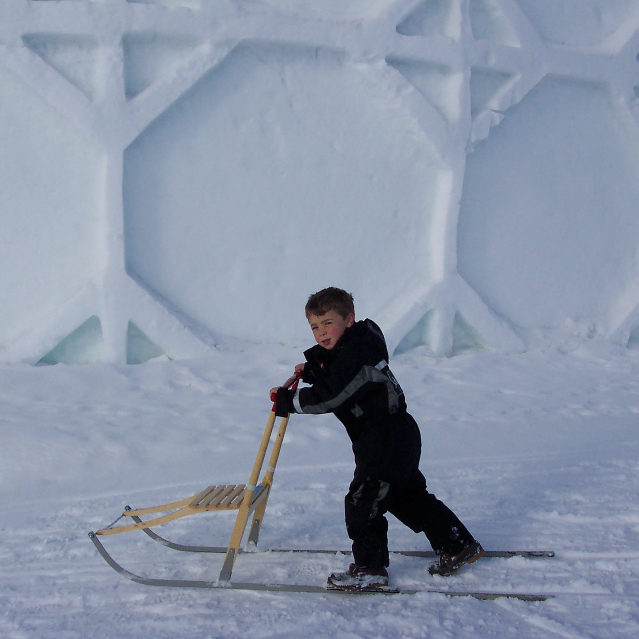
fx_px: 1023
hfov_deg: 34.7
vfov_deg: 34.7
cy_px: 316
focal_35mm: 49
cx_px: 326
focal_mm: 8
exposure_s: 1/1000
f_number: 4.8
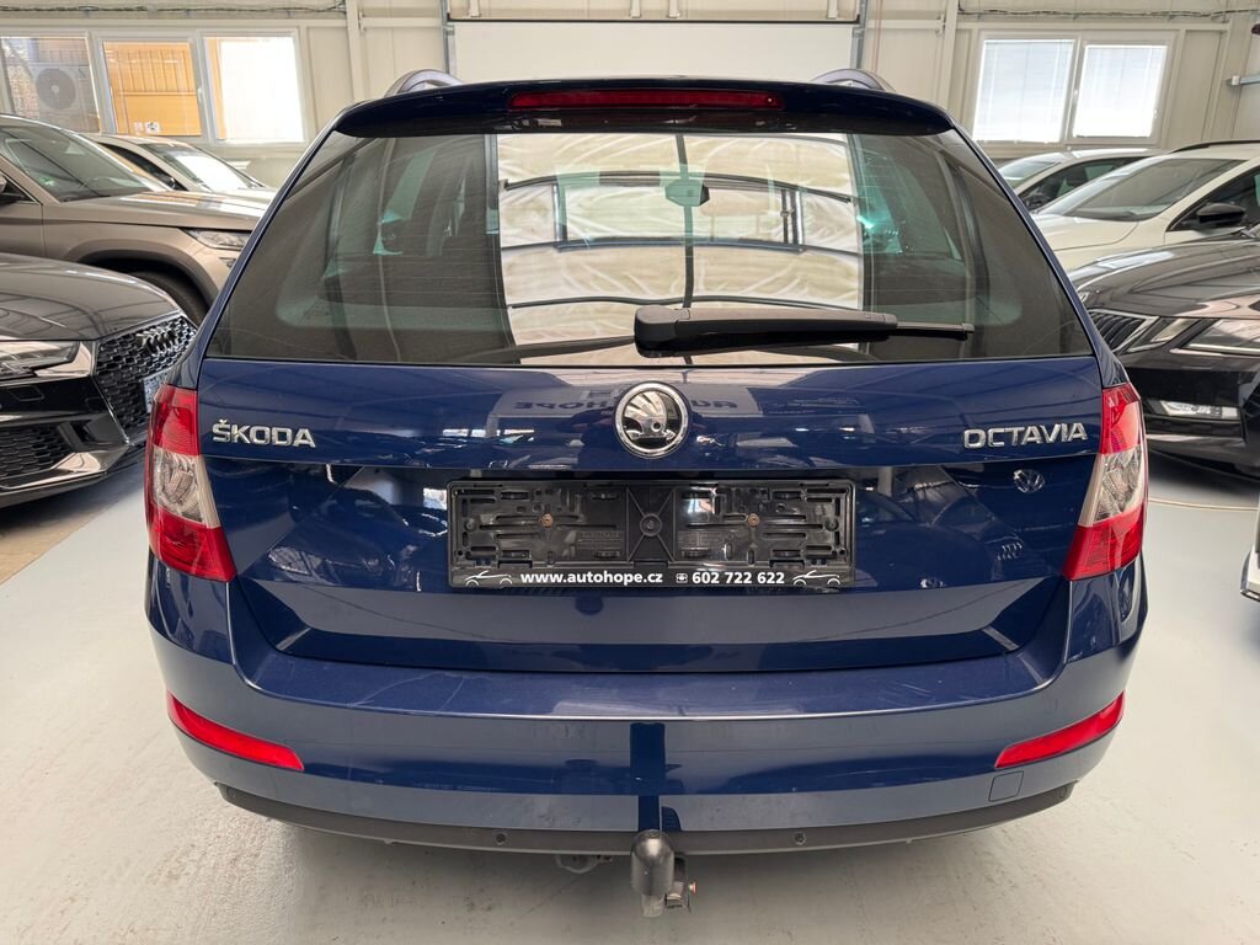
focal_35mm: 24
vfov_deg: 56.8
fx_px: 874
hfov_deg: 71.6
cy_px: 472
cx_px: 630
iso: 200
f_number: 1.78
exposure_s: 1/72
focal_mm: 6.76
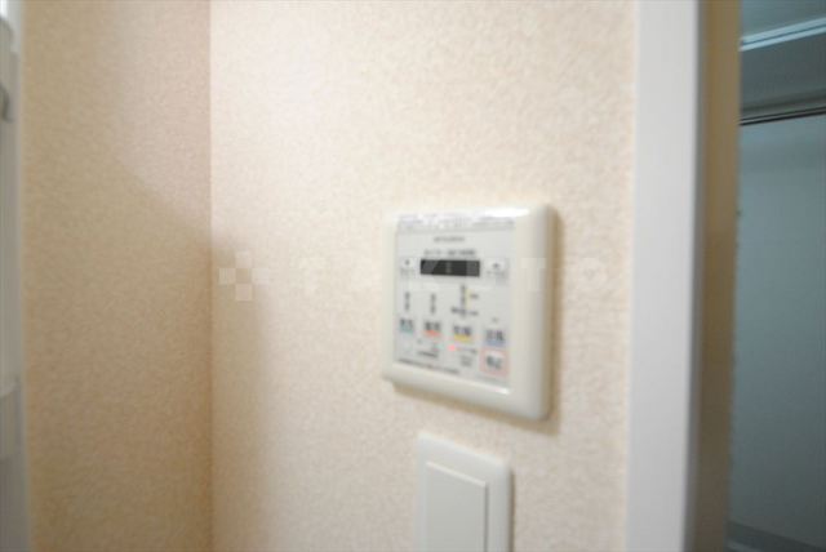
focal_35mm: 16
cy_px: 276
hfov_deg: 94.9
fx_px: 379
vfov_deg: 72.2
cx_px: 413
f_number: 4.8
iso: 800
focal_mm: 11
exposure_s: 1/40
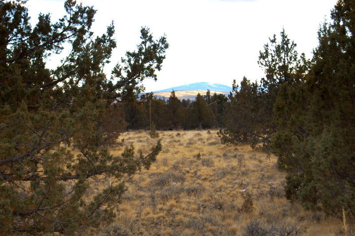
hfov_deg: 24.6
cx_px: 178
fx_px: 813
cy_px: 118
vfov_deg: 16.5
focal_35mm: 82
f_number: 5.6
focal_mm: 55
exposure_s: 1/200
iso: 400
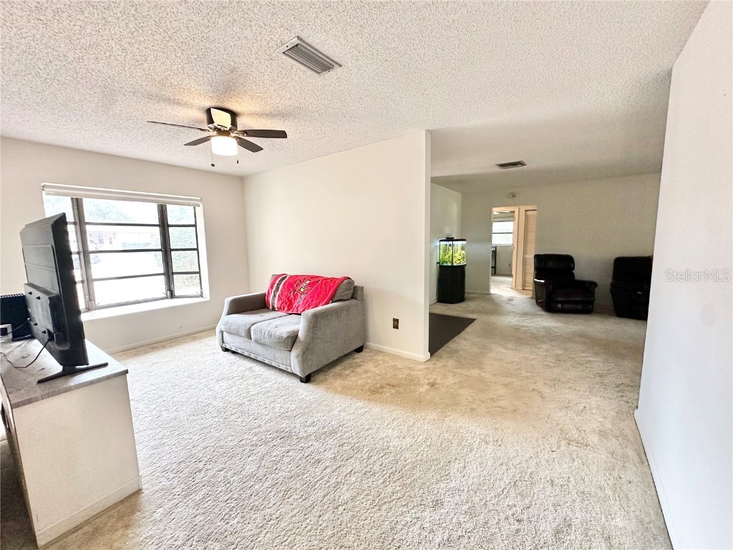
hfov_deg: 102.1
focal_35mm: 14
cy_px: 275
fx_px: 296
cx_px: 366
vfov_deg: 85.7
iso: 250
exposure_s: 1/120
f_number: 2.2
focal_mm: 2.22
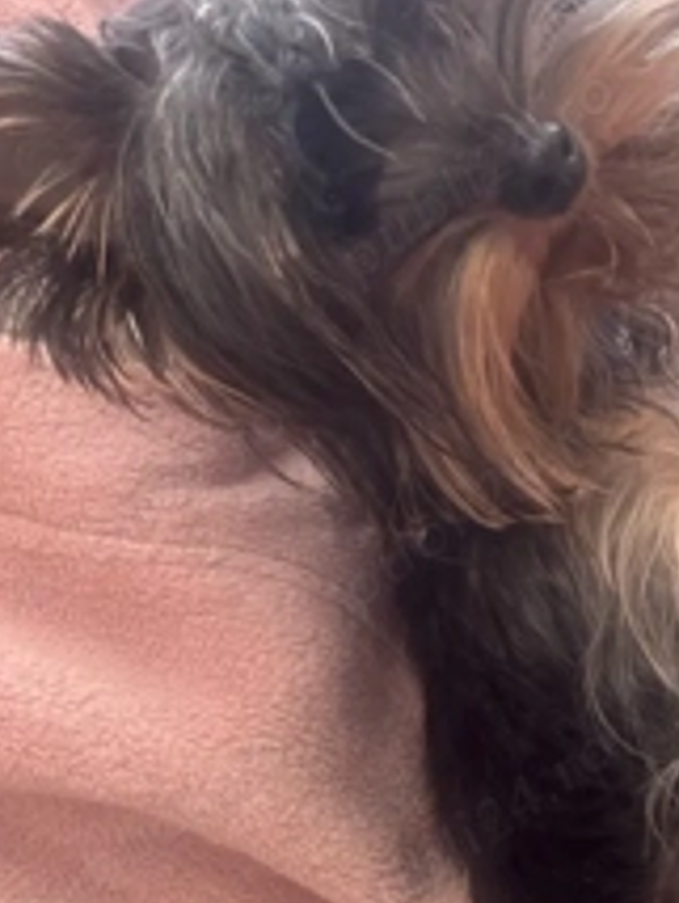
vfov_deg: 34.2
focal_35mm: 56
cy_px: 557
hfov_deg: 25.6
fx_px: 1462
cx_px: 561
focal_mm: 2.69
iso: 80
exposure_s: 1/78
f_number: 1.9
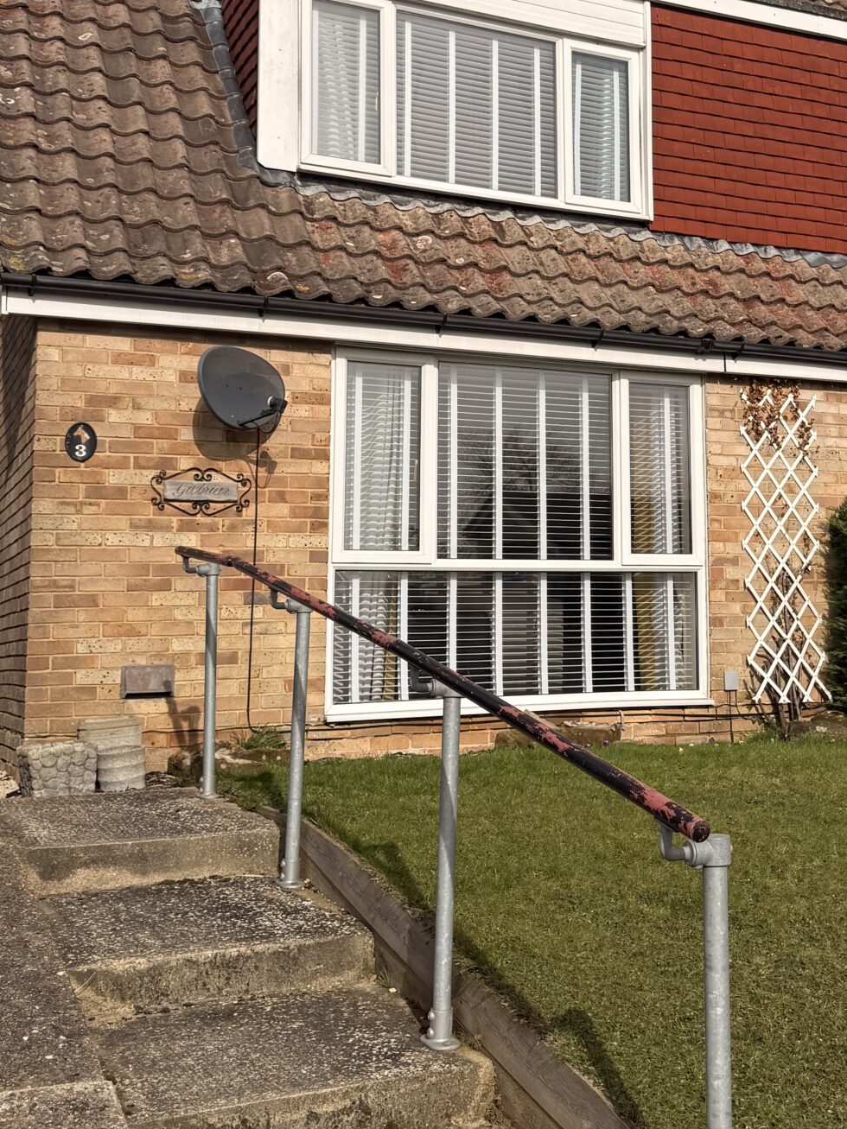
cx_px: 692
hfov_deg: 30.1
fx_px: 1534
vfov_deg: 40.2
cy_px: 422
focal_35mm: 47
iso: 80
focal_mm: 6.76
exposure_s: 1/6711
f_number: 1.78
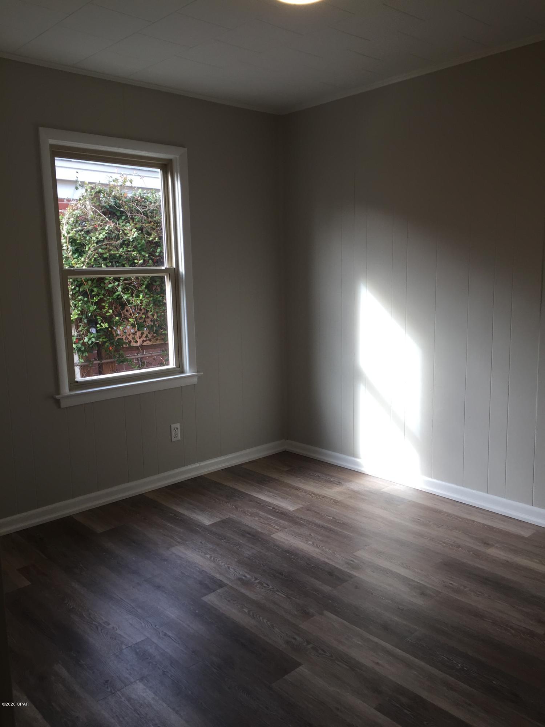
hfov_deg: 48.2
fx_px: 609
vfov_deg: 61.7
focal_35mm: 29
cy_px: 364
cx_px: 272
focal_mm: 4.15
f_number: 2.2
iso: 32
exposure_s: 1/120
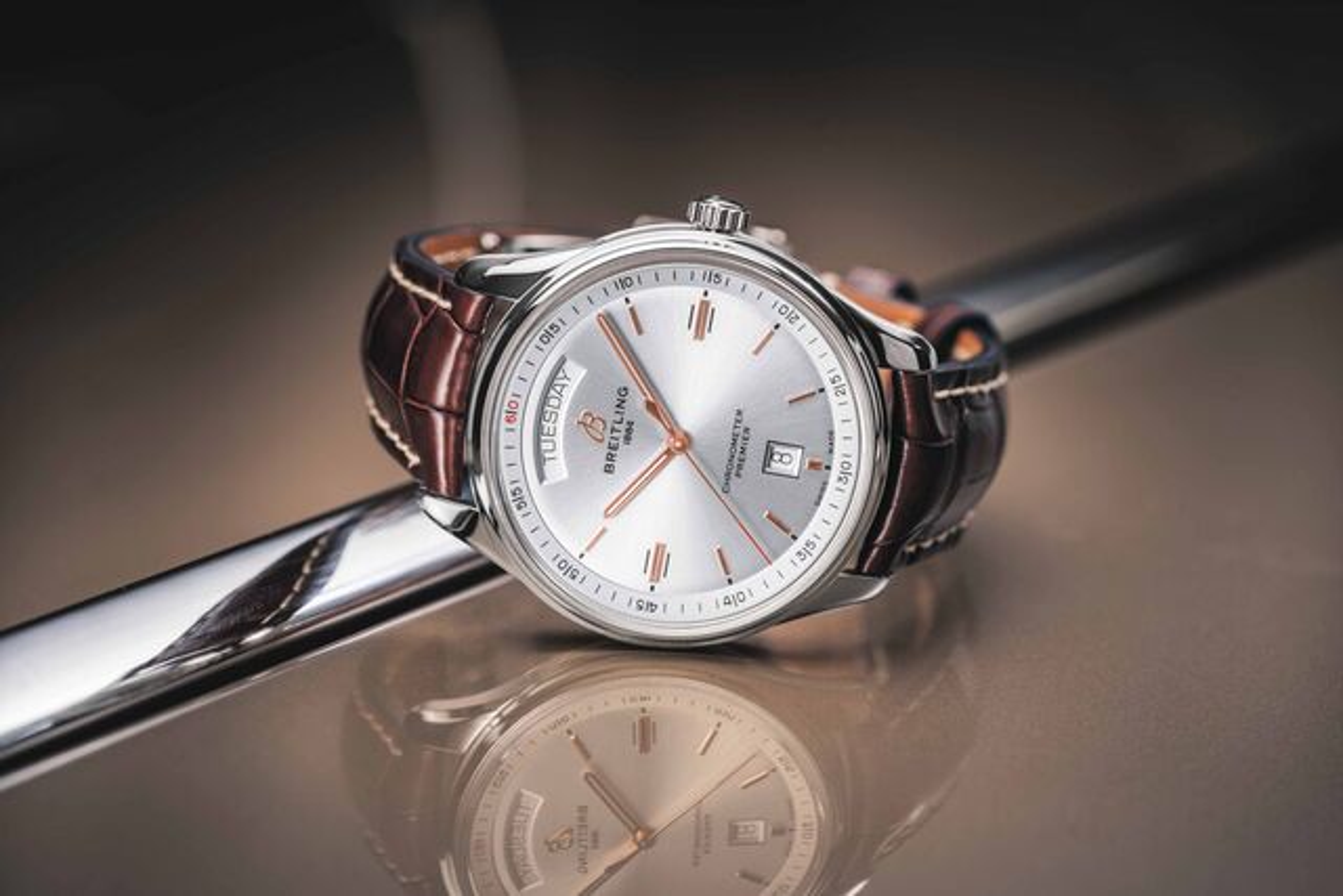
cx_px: 672
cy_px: 448
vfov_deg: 15.2
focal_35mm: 90
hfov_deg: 22.6
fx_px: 3358
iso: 125
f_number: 8
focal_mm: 90
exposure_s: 1/125
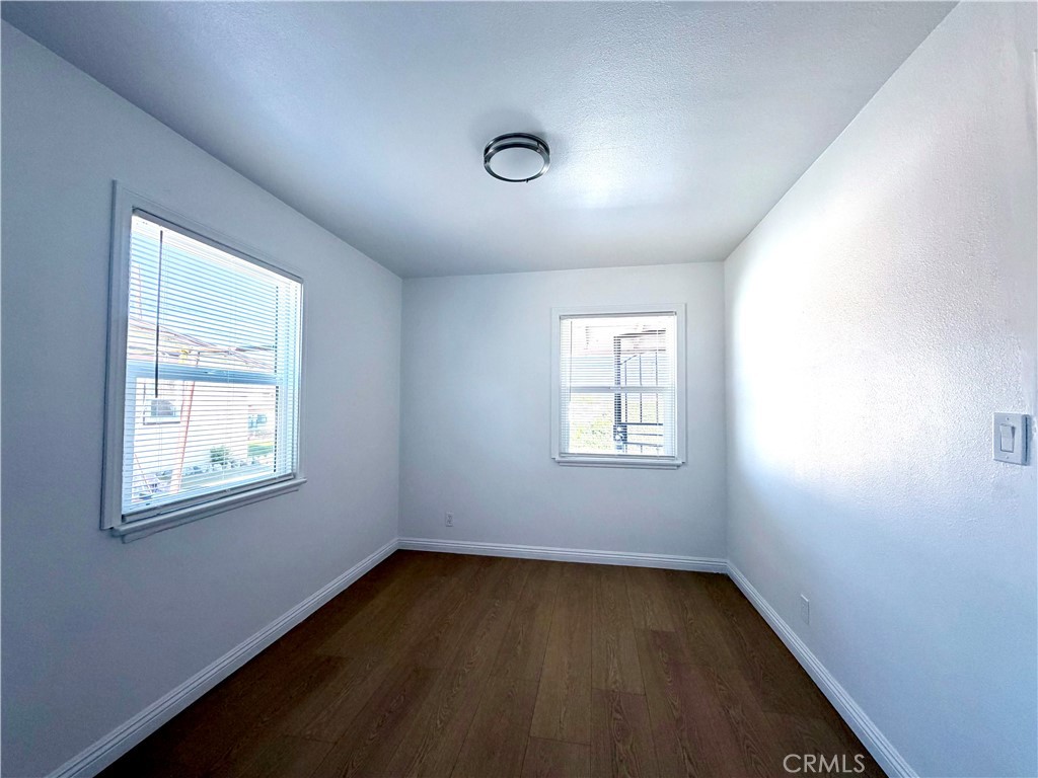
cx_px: 519
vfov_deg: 85.7
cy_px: 389
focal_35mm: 14
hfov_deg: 102.1
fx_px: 420
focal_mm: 2.22
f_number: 2.2
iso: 160
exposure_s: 1/121
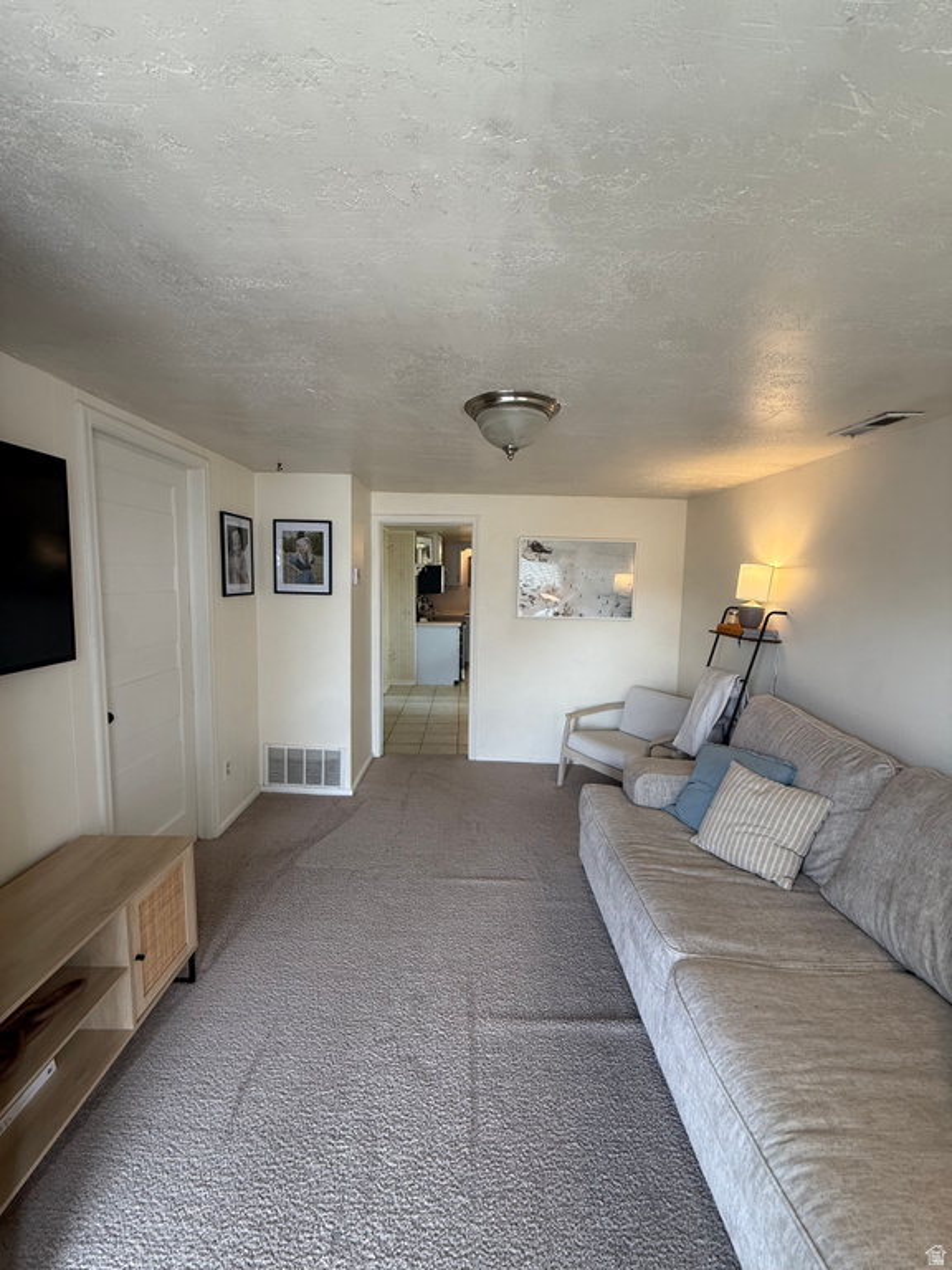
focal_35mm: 14
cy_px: 635
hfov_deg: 85.7
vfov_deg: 102.1
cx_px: 476
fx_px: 513
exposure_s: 1/120
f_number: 2.2
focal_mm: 2.22
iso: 160
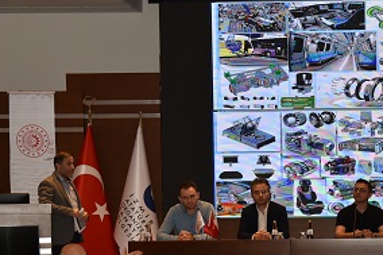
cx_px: 370
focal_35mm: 95
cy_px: 237
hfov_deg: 20.9
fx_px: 1010
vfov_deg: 14.2
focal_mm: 45
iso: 400
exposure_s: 1/250
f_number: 4
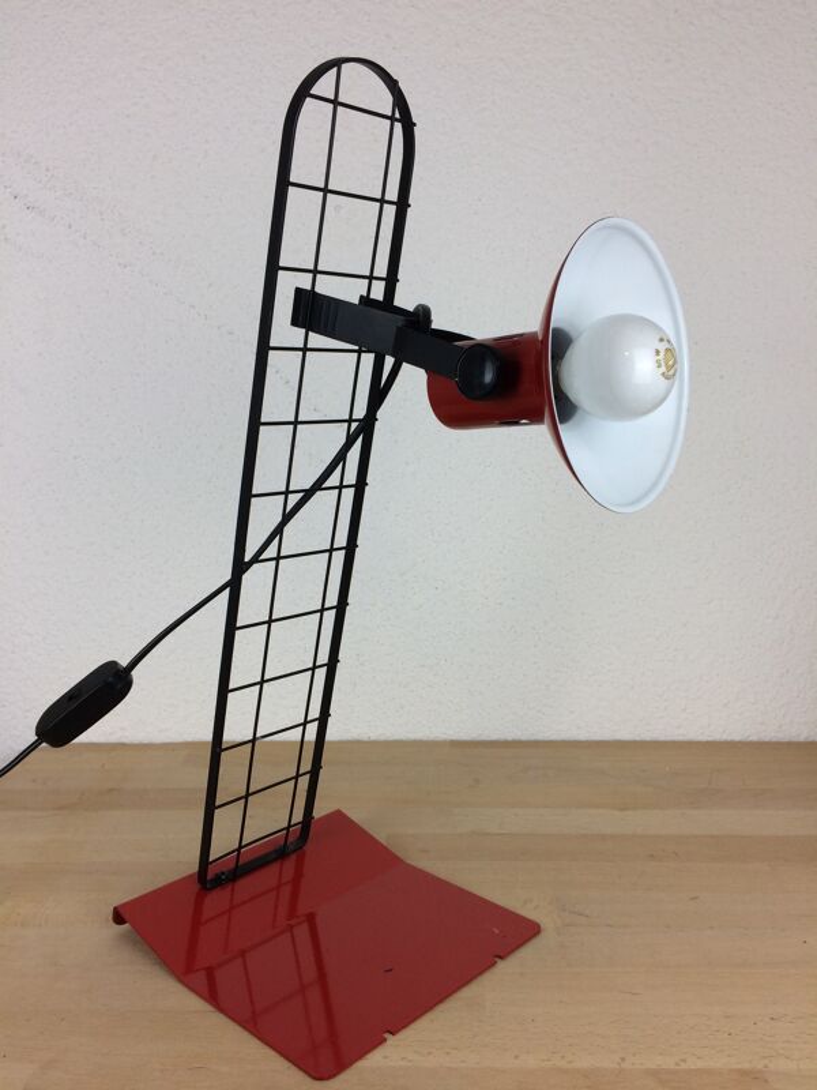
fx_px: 913
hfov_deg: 48.2
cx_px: 408
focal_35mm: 29
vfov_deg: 61.7
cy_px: 545
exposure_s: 1/100
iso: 50
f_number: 2.2
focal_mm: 4.15
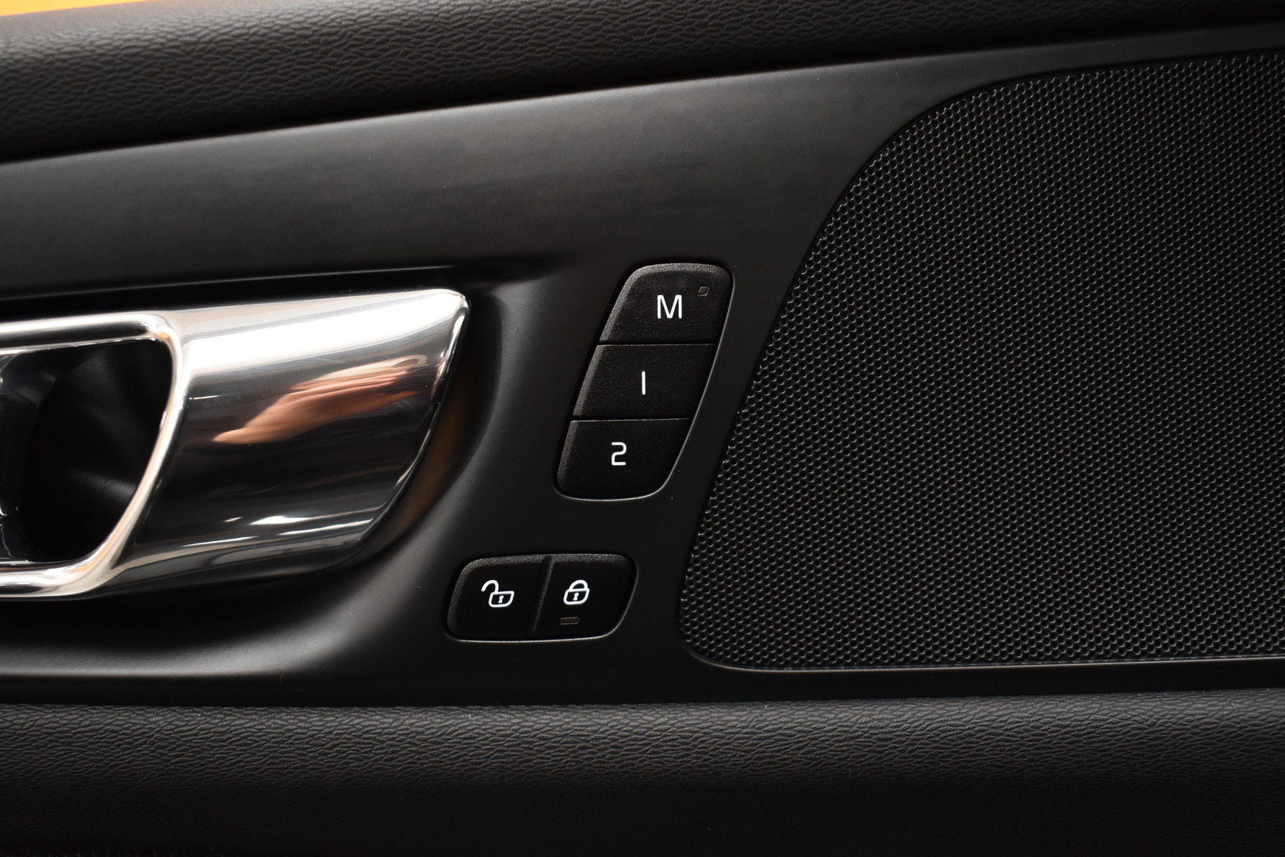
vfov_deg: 36.9
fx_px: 1285
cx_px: 642
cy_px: 428
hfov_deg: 53.1
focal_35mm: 36
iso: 1100
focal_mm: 24
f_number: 3.8
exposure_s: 1/40
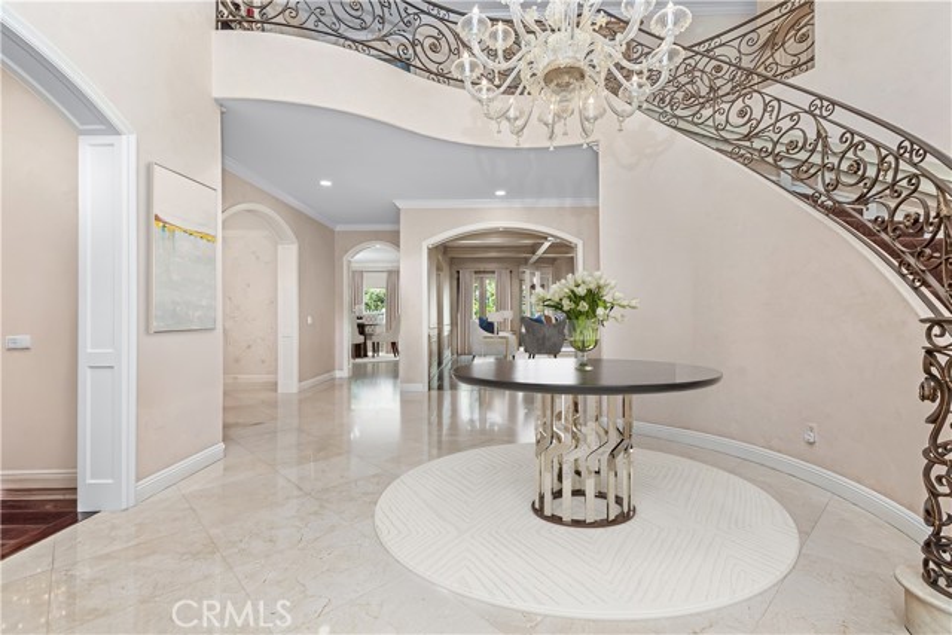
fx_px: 423
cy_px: 318
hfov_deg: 96.7
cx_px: 476
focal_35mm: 16
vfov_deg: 73.8
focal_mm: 16
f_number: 6.3
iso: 100
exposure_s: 1/6
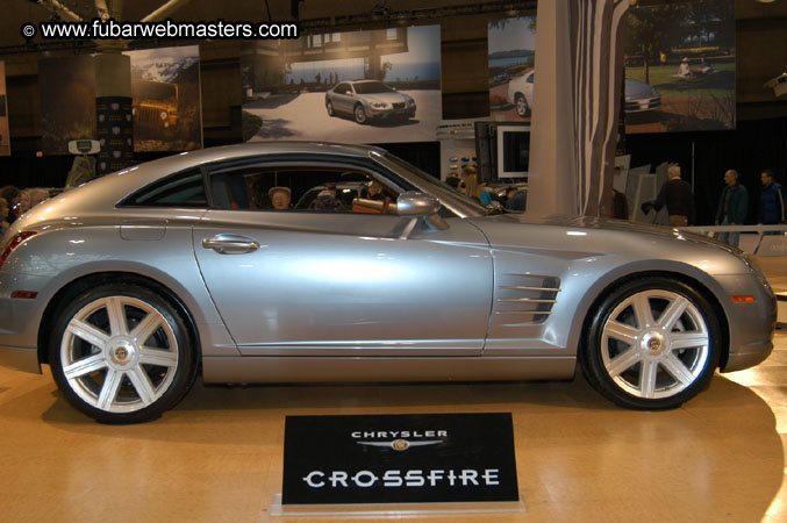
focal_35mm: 42
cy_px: 262
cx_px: 394
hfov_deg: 46.4
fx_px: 917
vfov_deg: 31.8
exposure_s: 1/60
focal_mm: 28
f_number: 5
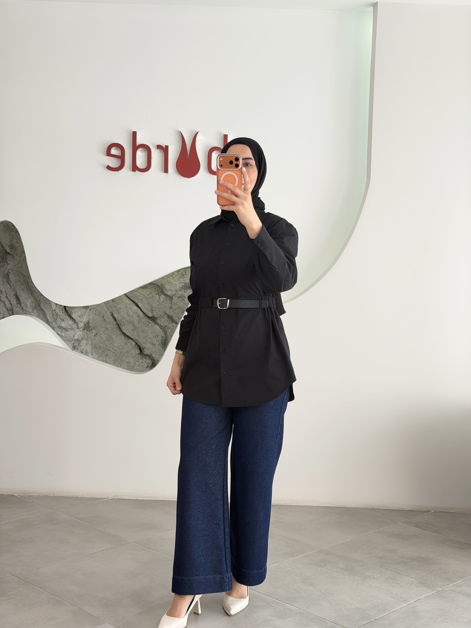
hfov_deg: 30.3
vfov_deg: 39.7
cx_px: 236
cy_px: 314
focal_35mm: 48
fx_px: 871
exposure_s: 1/275
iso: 64
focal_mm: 6.76
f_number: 1.78
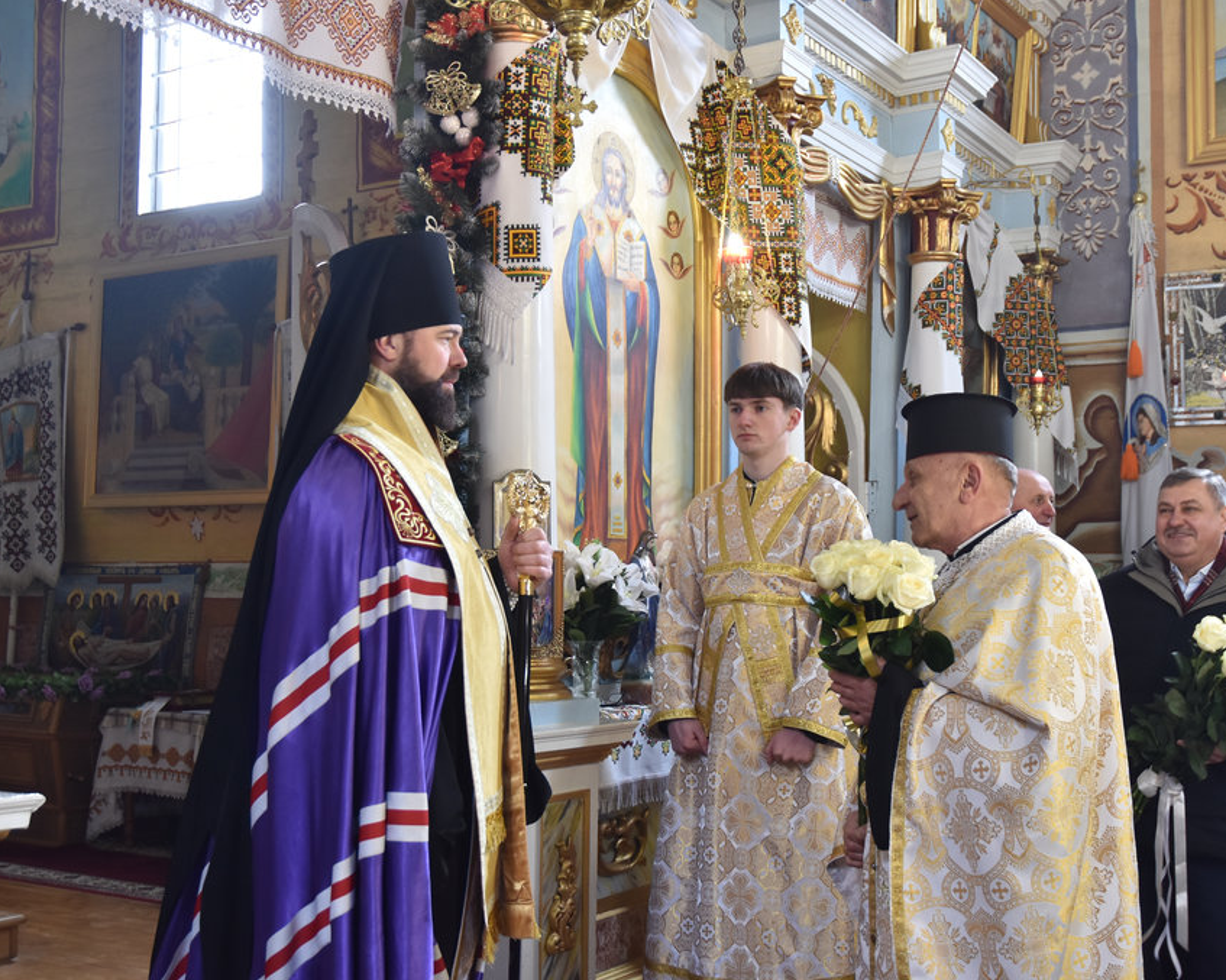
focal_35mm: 43
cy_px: 490
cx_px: 634
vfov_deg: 35.2
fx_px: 1544
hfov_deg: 43.3
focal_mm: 25
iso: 500
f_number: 3.8
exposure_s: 1/40
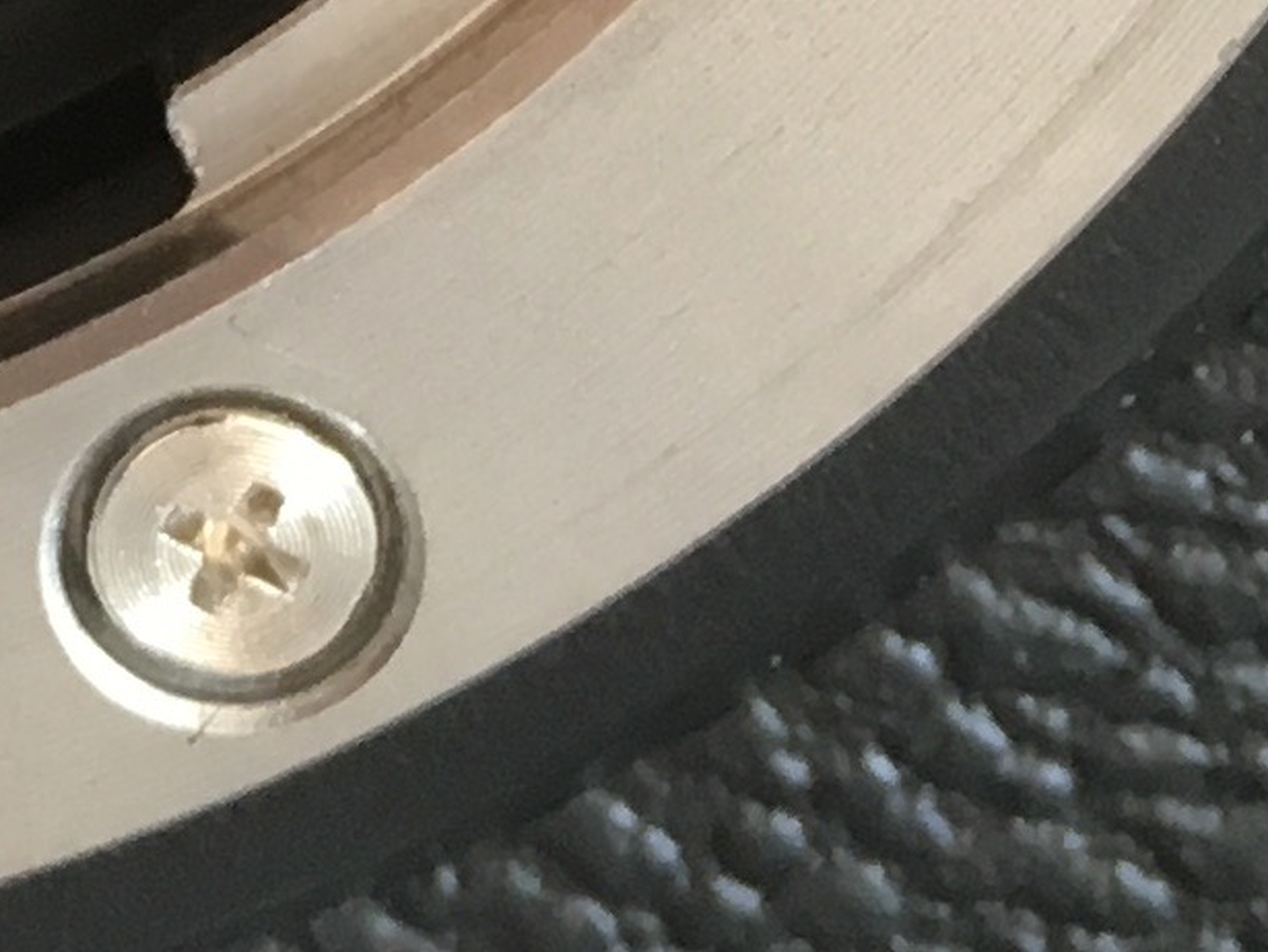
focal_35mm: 190
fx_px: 6964
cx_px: -783
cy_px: -1999
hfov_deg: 10.0
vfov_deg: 7.0
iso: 40
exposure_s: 1/33
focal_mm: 4.15
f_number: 2.2
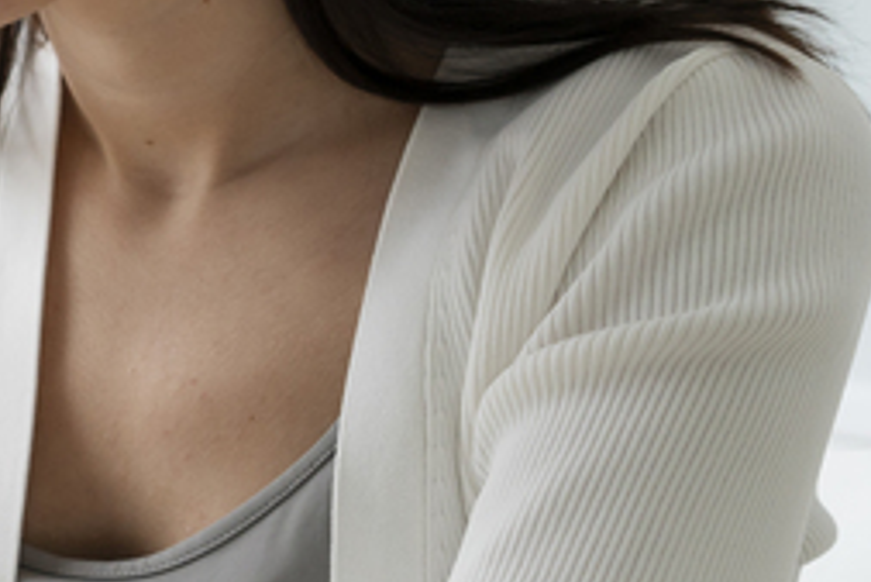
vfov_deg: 8.3
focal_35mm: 166
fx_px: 4018
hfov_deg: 11.9
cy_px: 375
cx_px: -413
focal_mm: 35
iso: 400
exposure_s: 1/160
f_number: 3.5
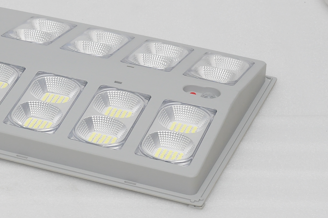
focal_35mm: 141
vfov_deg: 9.7
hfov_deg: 14.5
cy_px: 91
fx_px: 1283
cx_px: 56
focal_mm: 50
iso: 1000
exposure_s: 1/100
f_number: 8
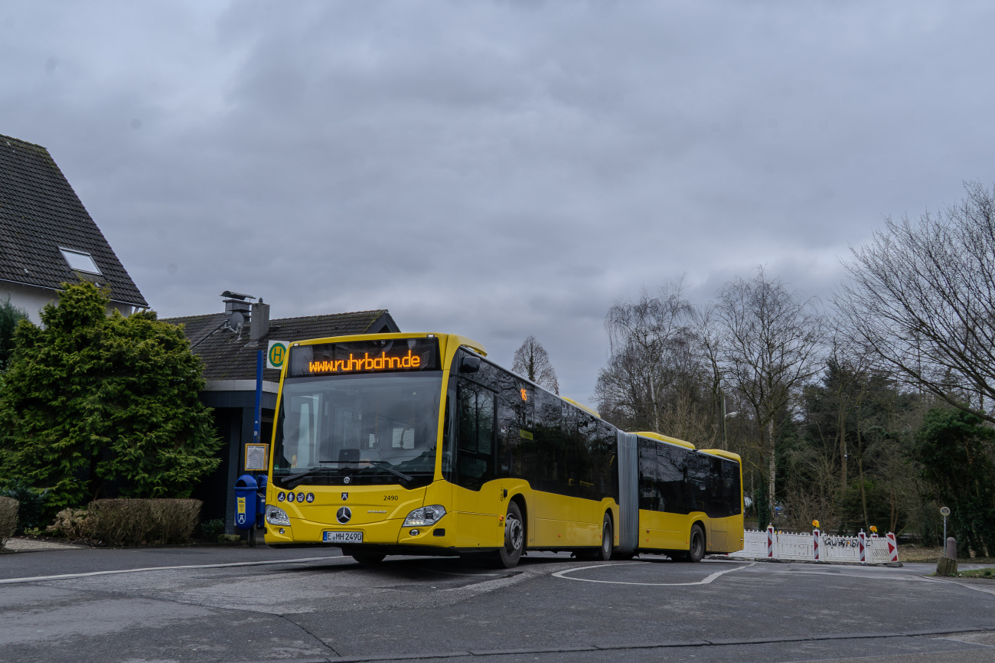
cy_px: 332
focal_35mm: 34
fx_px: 939
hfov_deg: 55.8
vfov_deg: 38.9
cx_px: 498
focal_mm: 23
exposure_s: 1/40
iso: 200
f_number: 13
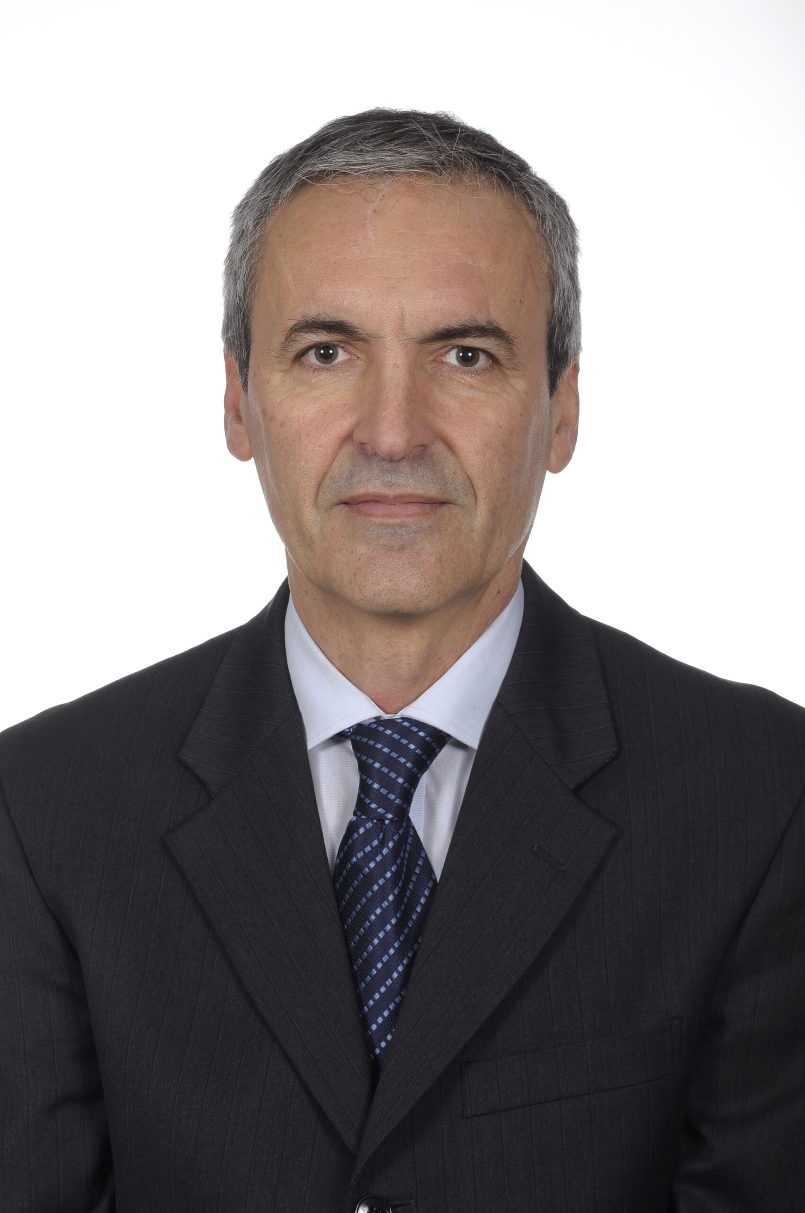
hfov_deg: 13.0
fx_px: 3531
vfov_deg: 19.5
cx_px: 402
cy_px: 606
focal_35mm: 105
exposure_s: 1/160
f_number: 13
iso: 200
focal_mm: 70
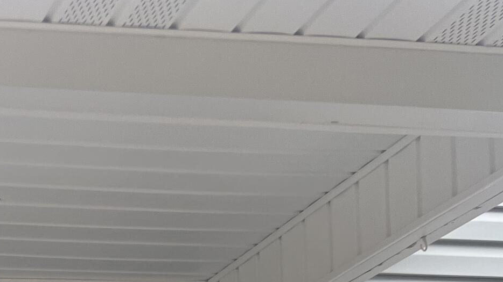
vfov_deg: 11.8
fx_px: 1214
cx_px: -257
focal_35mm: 91
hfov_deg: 20.1
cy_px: 576
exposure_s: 1/597
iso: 50
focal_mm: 5.7
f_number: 1.5
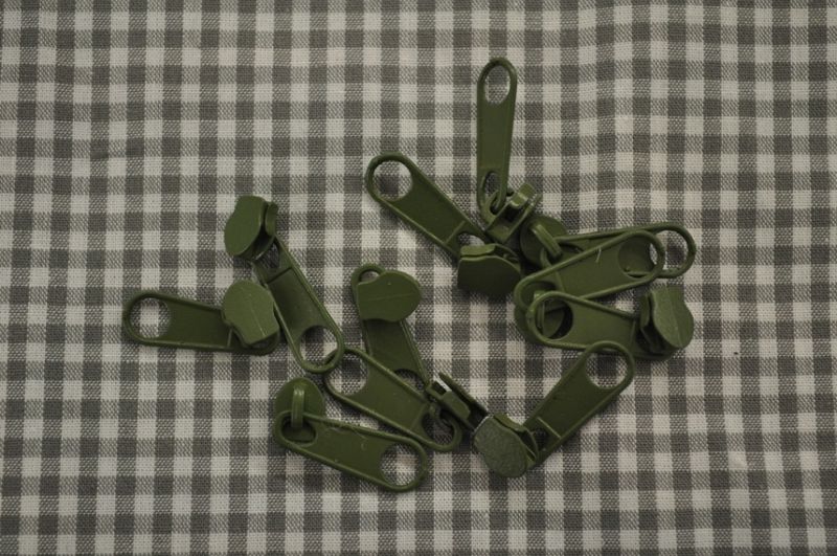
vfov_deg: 20.6
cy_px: 278
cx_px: 418
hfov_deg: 30.6
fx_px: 1532
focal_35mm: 66
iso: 800
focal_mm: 44
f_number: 5.3
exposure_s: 1/60
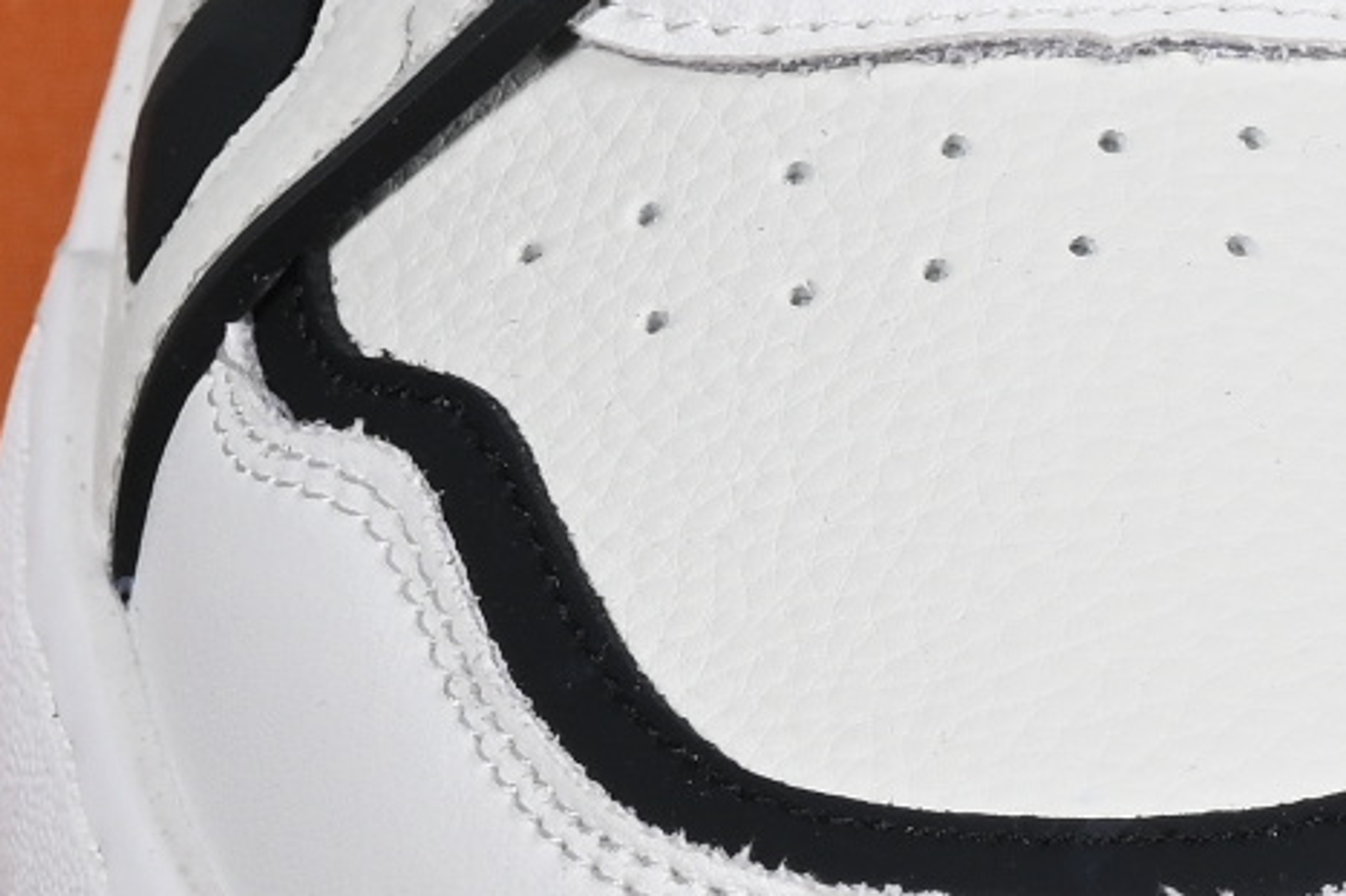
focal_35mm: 447
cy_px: 228
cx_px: 1940
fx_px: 16706
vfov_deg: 3.1
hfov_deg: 4.6
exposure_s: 1/80
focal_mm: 50
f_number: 8
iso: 160
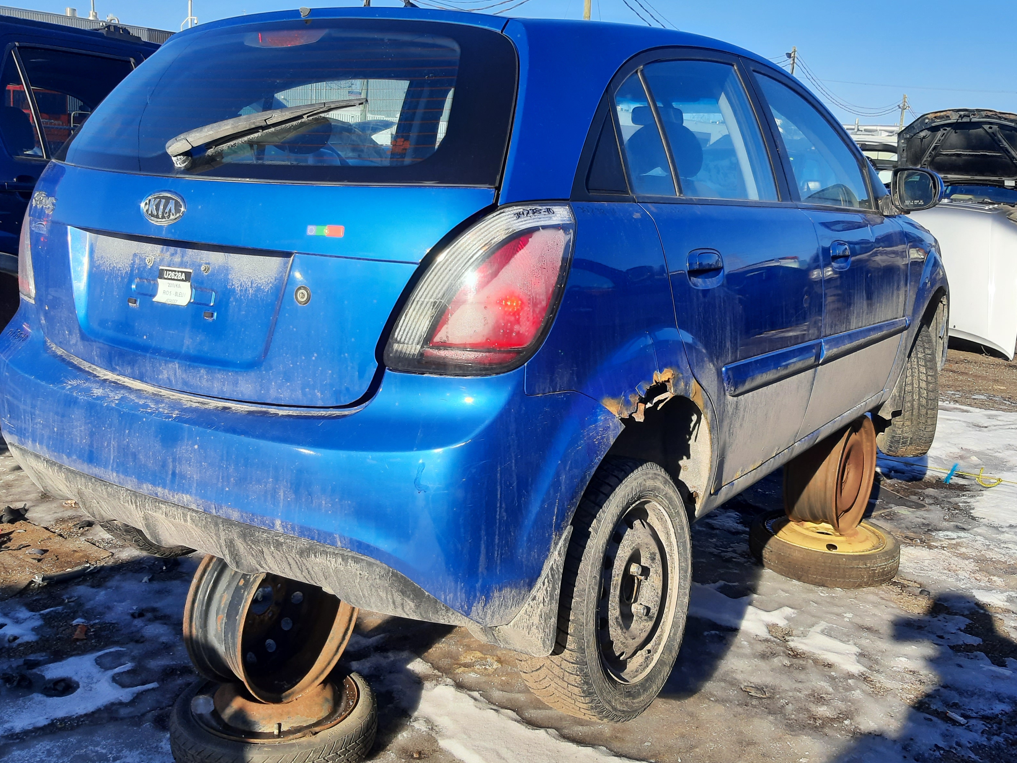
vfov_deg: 42.8
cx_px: 515
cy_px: 329
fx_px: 970
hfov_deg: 55.4
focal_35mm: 33
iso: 40
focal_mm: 3.92
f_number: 1.7
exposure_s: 1/1147
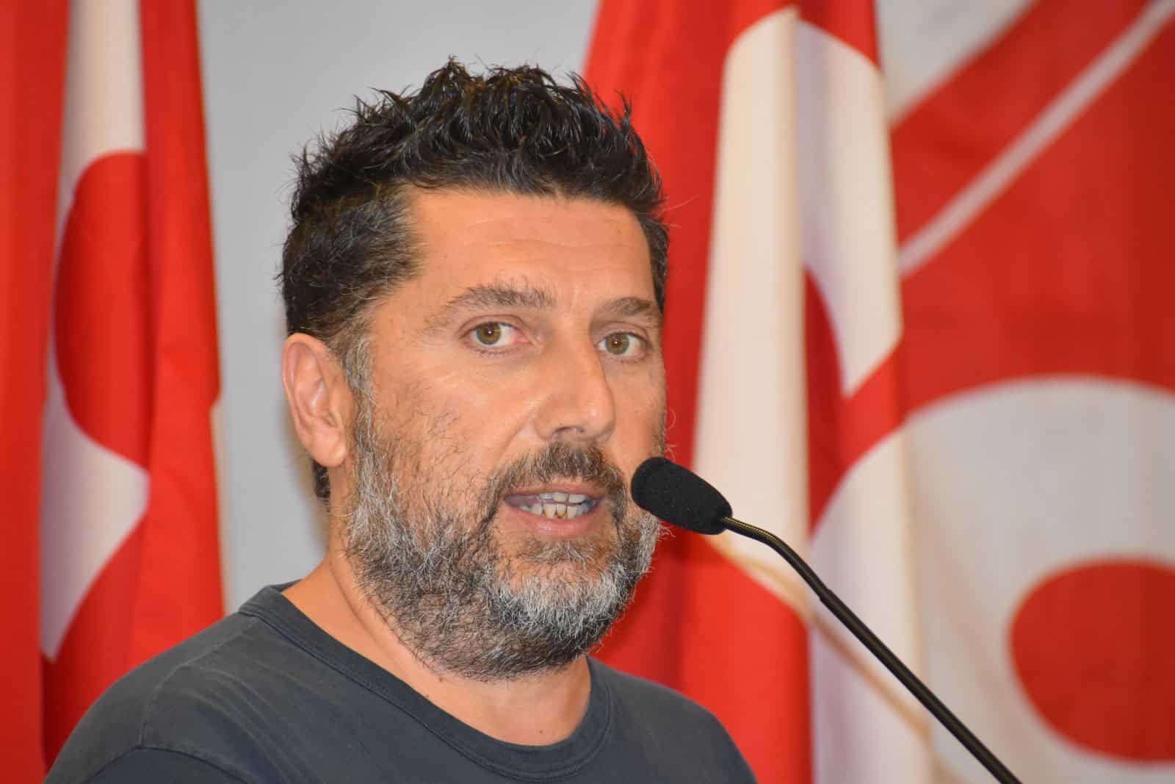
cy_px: 392
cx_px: 588
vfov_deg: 4.2
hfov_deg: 6.2
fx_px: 10771
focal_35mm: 330
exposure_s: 1/60
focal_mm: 220
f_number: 5.6
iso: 1000
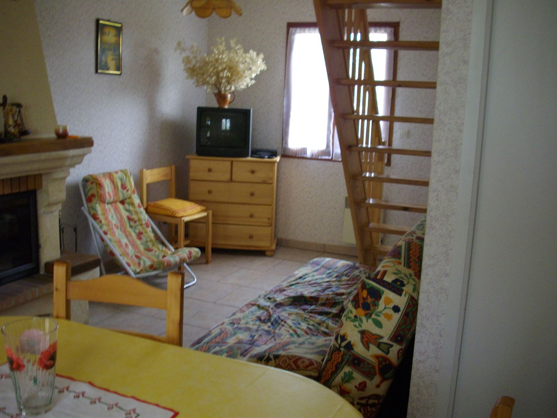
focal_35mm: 37
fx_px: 595
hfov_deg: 50.1
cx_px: 278
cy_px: 209
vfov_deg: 38.7
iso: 239
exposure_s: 1/50
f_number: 2.8
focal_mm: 6.2
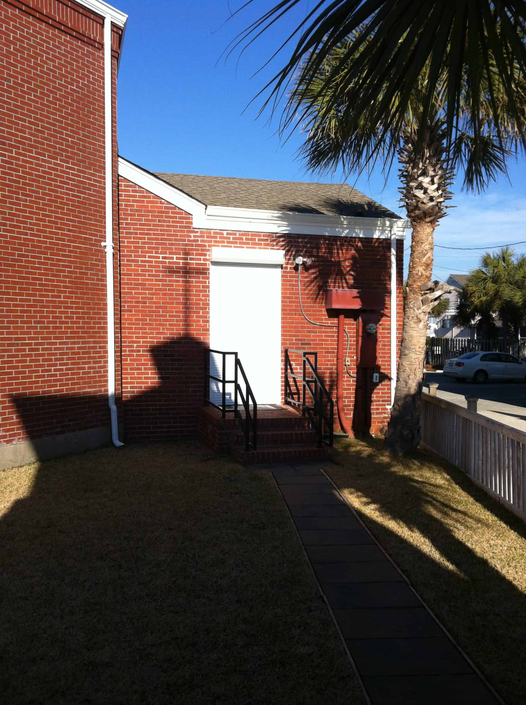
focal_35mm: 35
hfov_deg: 40.6
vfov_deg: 52.7
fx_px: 711
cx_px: 263
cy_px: 352
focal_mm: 3.85
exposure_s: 1/1207
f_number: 2.8
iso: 80
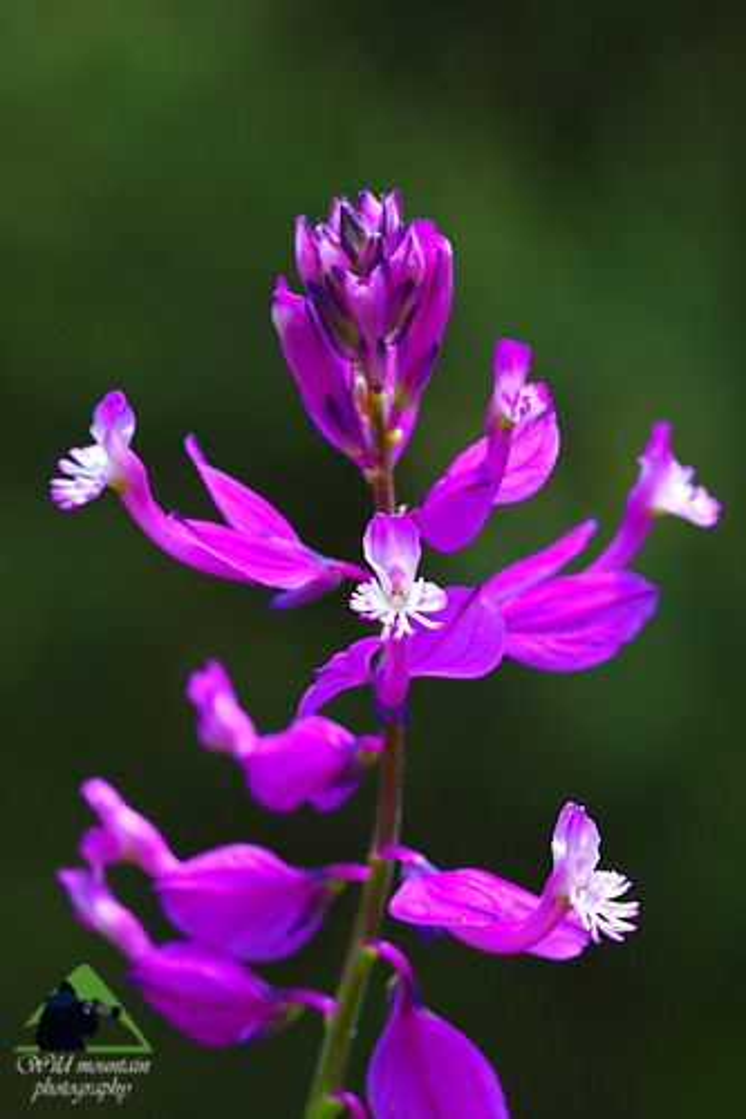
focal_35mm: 150
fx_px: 4665
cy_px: 560
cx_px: 373
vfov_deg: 13.7
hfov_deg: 9.1
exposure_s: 1/125
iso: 400
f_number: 13
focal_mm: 100
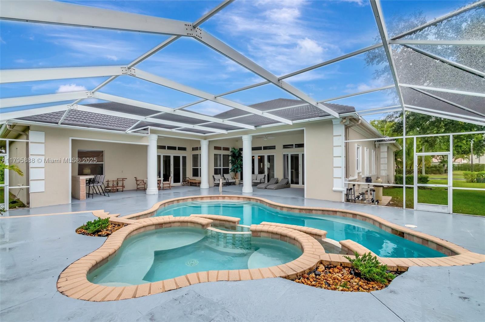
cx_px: 242
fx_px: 202
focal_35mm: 15
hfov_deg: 100.5
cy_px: 161
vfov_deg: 77.2
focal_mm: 10
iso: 640
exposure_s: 1/400
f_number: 8
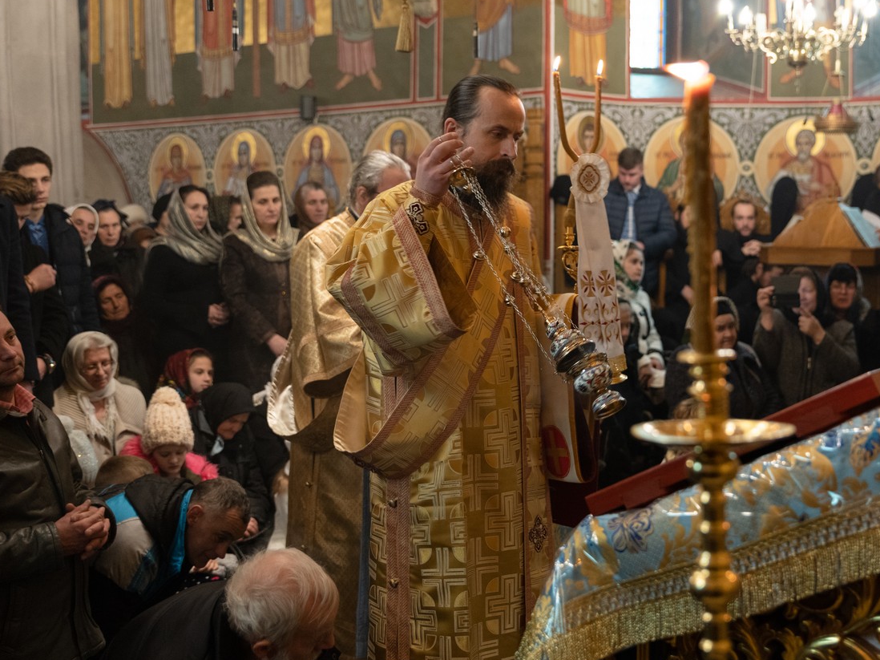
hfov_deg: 42.7
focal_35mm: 44
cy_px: 283
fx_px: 1118
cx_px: 530
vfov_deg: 32.8
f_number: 2.8
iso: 800
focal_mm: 35
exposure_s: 1/50
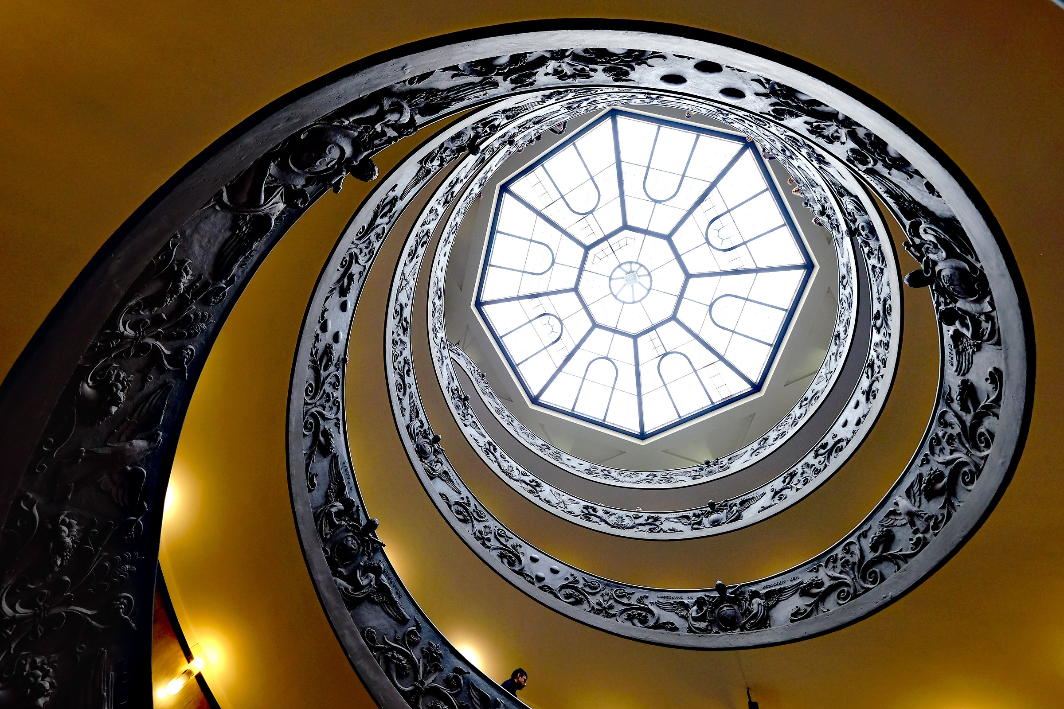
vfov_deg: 77.3
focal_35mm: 15
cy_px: 354
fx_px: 443
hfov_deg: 100.4
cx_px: 532
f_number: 4
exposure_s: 1/120
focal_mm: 10
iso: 1000
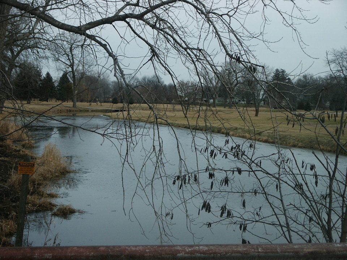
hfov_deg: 30.7
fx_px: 632
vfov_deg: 23.3
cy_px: 130
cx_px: 174
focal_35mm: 63
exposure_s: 1/125
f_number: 3.6
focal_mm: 13
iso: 64
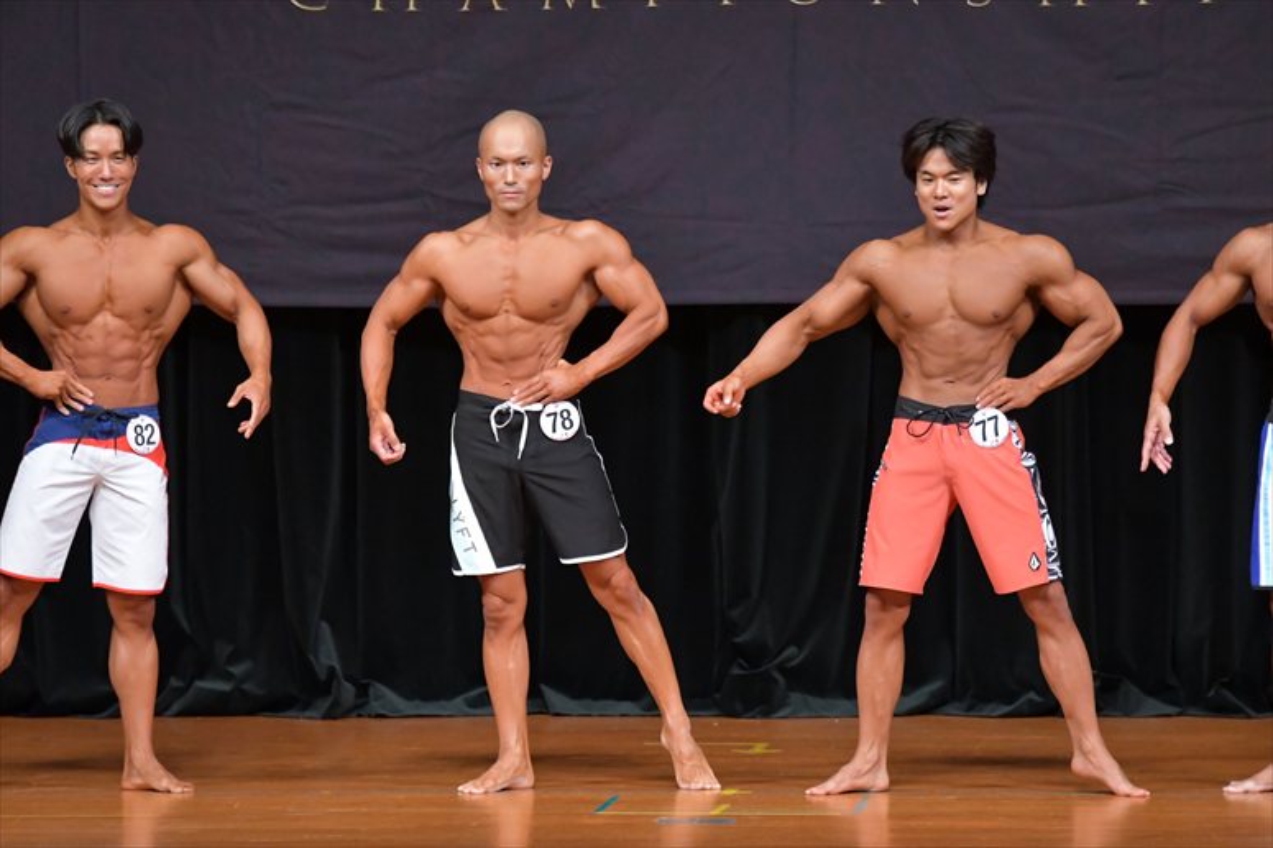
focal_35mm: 285
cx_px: 636
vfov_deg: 4.8
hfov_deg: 7.2
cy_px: 424
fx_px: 10073
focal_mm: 190
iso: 5000
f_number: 5.6
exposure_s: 1/400
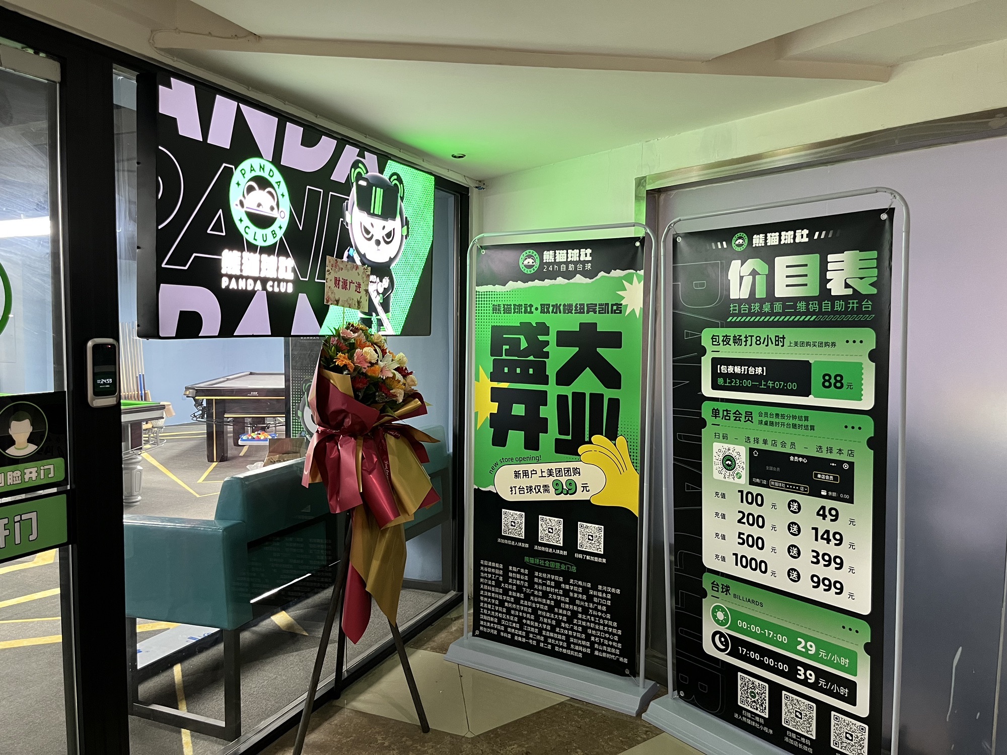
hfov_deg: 67.3
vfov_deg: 53.1
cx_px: 504
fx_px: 756
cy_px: 378
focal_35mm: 26
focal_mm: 5.1
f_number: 1.6
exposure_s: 1/50
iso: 250
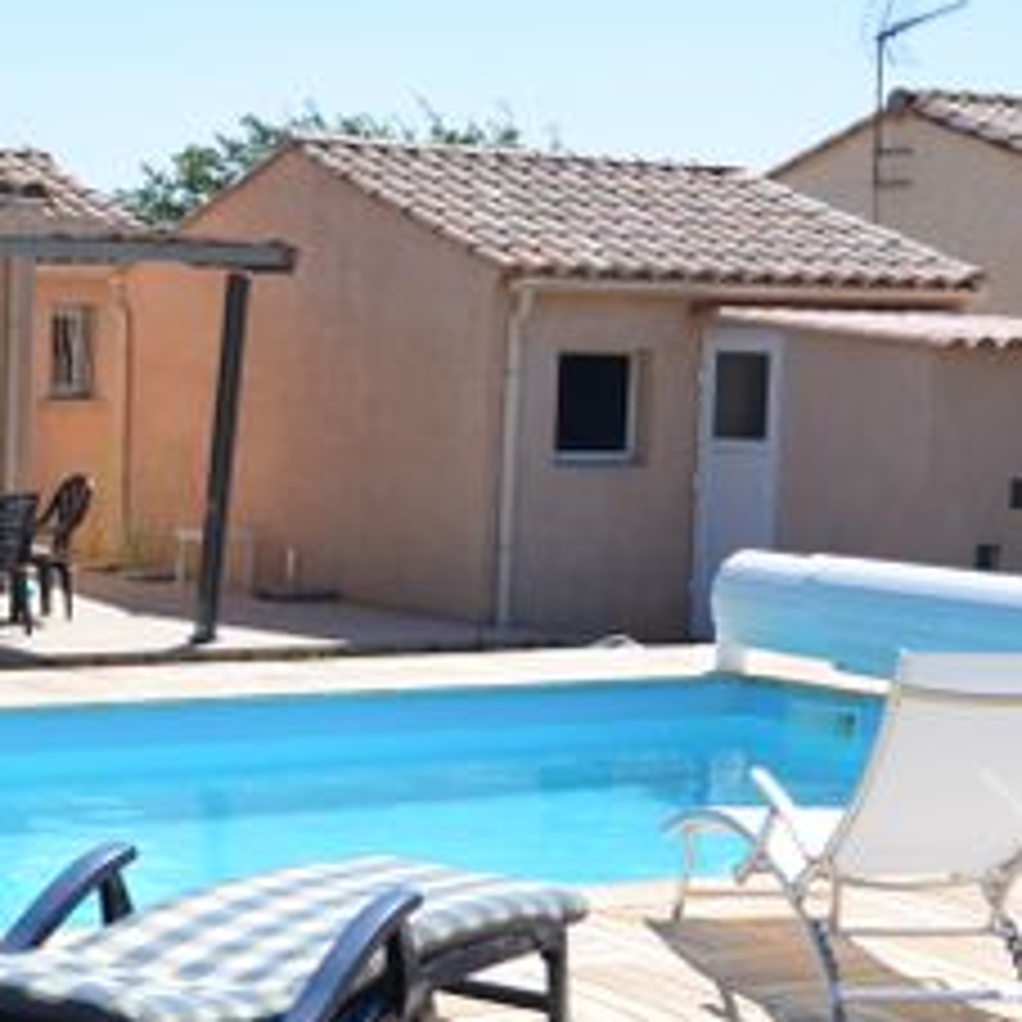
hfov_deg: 20.0
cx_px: 18
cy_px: 610
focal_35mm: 84
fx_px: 2810
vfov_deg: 20.6
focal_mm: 25
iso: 100
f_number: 8
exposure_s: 1/250
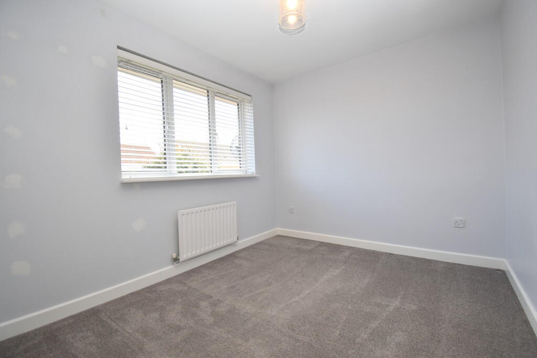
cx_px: 268
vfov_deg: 77.3
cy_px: 179
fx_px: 224
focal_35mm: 15
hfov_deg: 100.4
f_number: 5
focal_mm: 10
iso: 400
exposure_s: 1/200
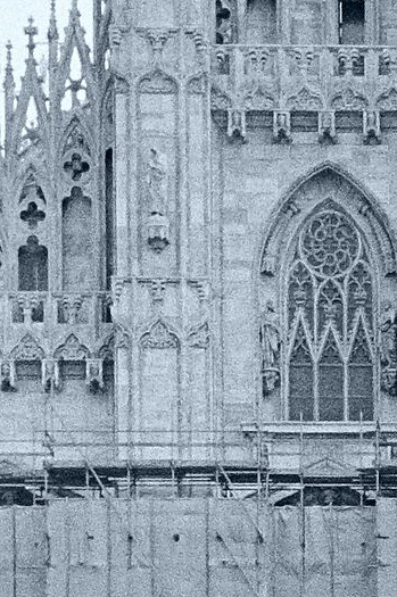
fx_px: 6253
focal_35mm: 377
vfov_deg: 5.5
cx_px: 612
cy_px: 436
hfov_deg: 3.6
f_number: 2.8
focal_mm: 55
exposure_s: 1/125
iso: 320
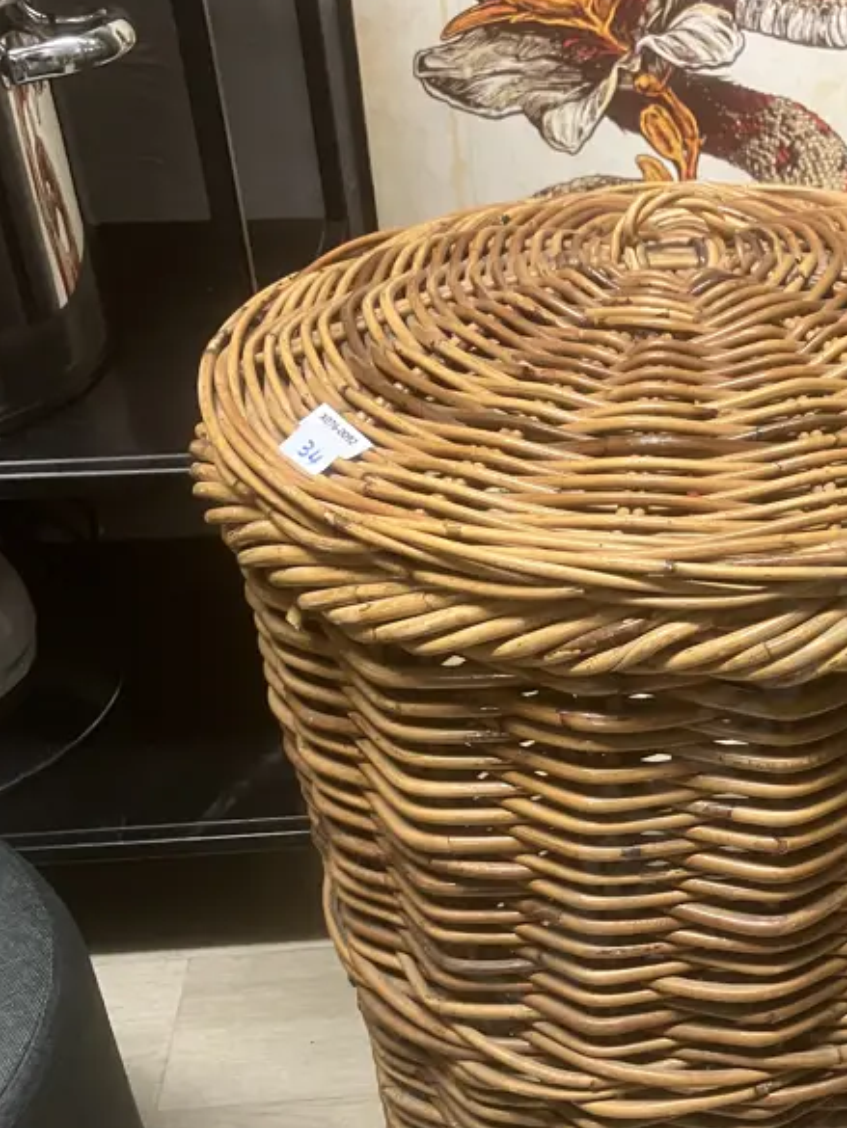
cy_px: 740
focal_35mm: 49
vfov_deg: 38.5
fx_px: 1598
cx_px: 718
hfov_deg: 28.8
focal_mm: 3.99
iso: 250
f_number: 1.8
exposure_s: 1/50
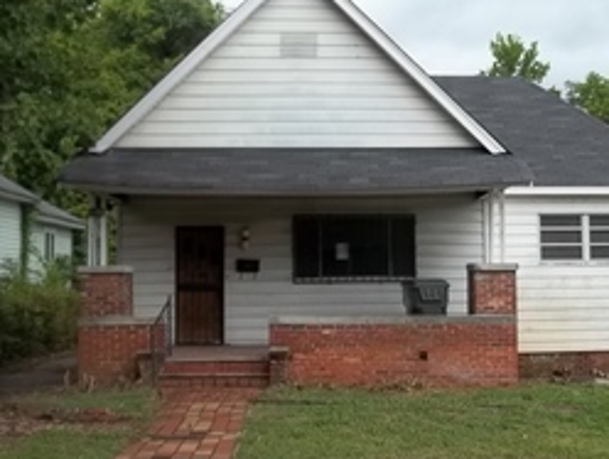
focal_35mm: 46
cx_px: 400
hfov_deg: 40.7
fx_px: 811
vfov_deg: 31.6
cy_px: 206
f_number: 3.3
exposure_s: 1/400
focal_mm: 5.9
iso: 64
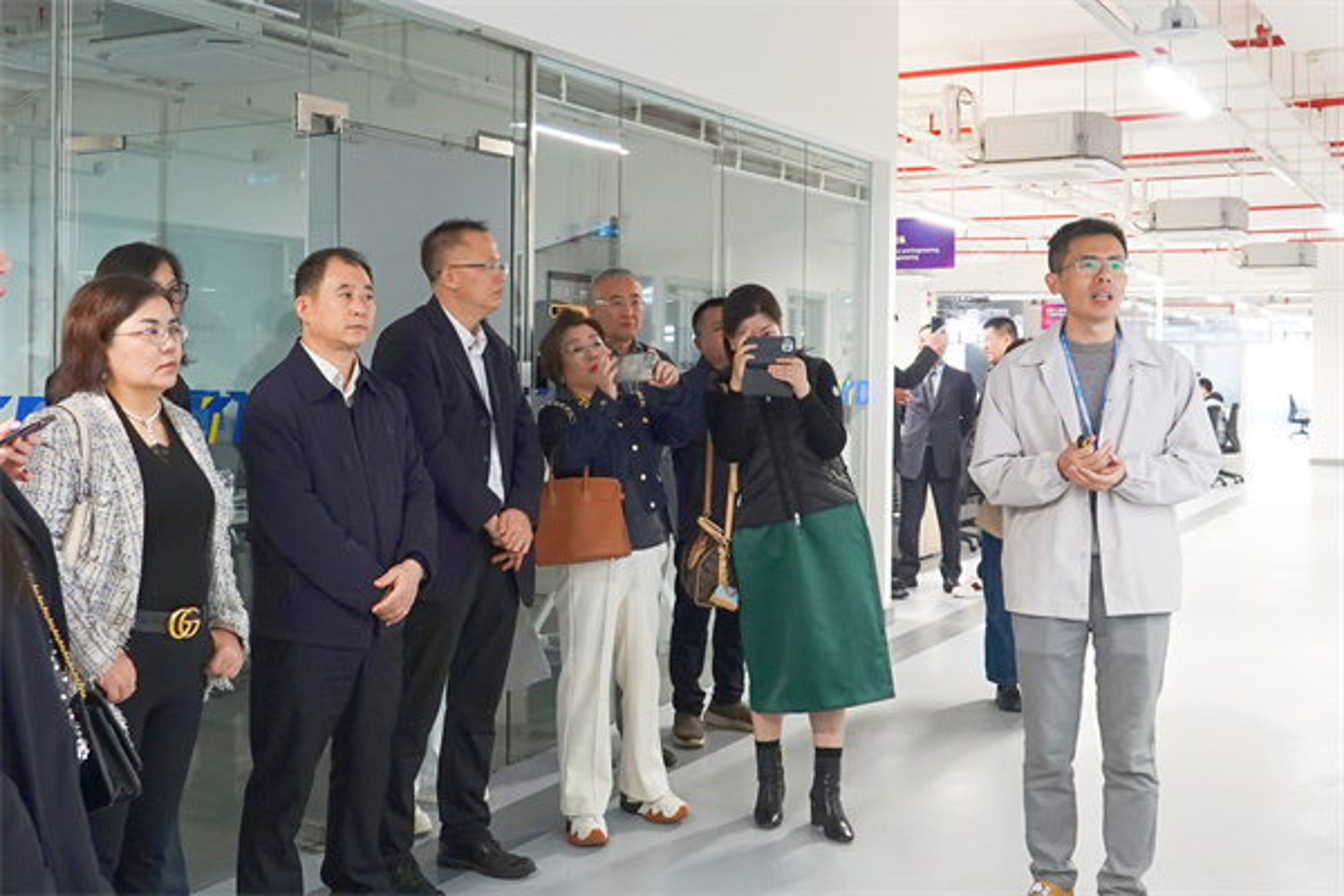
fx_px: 896
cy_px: 448
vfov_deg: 53.1
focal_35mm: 24
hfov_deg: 73.7
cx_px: 672
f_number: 2.4
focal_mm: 8.8
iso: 500
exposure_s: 1/30
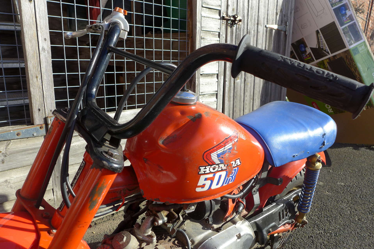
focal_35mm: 25
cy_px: 124
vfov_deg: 51.3
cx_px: 192
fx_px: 260
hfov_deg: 71.5
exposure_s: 1/800
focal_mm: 4.7
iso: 80
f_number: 2.8
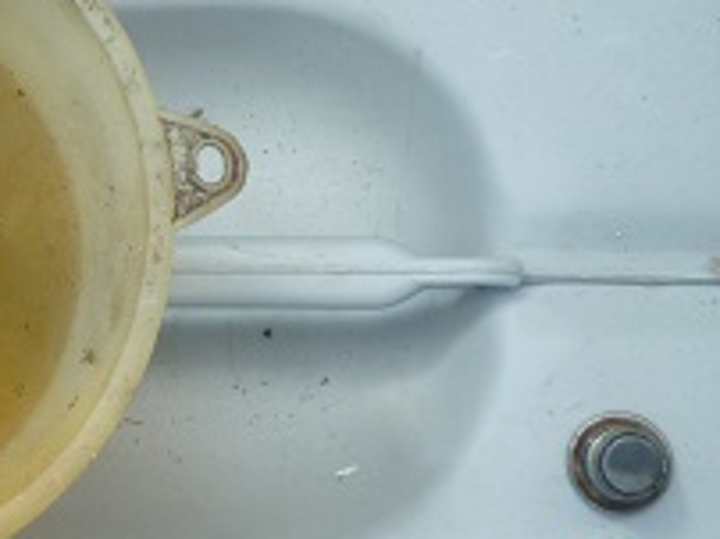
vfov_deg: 16.0
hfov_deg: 20.3
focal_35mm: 92
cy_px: 182
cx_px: -75
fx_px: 1911
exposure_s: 1/160
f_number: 3.3
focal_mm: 5.2
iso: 80
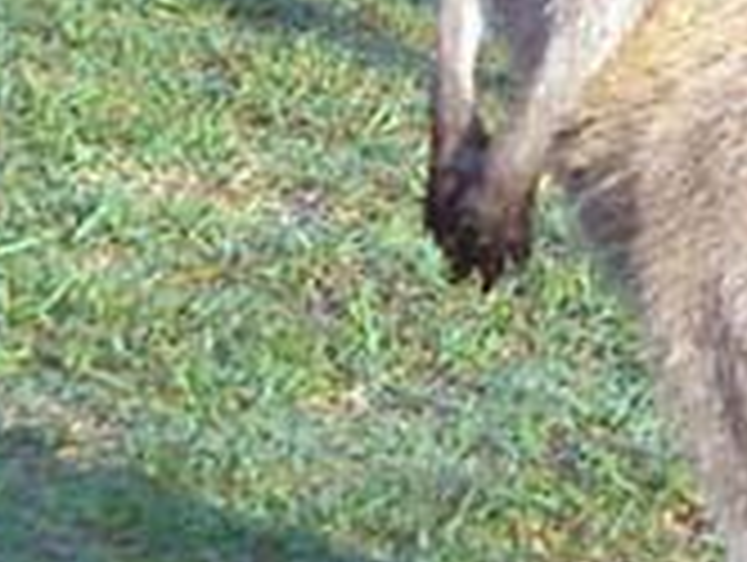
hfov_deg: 5.3
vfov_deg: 4.0
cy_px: -16
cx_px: 1004
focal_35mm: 371
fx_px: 8018
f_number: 4.4
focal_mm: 14.6
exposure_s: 1/100
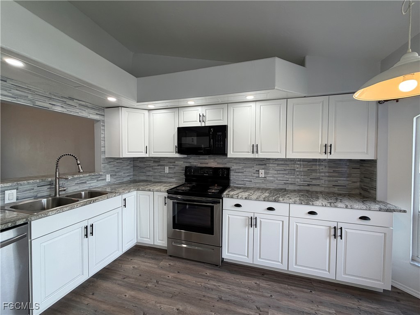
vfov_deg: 85.7
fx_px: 170
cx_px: 210
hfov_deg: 102.1
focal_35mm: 14
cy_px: 158
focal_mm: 2.22
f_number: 2.2
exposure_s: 1/120
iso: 100
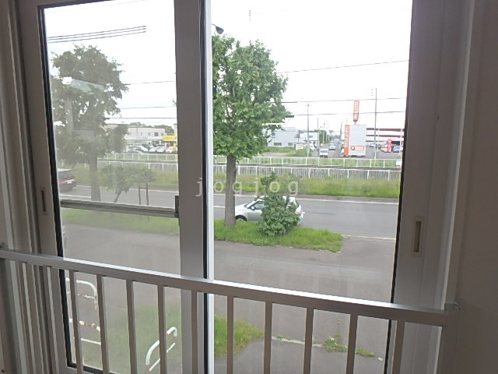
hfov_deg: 79.0
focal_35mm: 21
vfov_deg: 63.4
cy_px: 187
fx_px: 302
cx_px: 249
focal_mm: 3.7
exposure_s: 1/100
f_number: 3.5
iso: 125
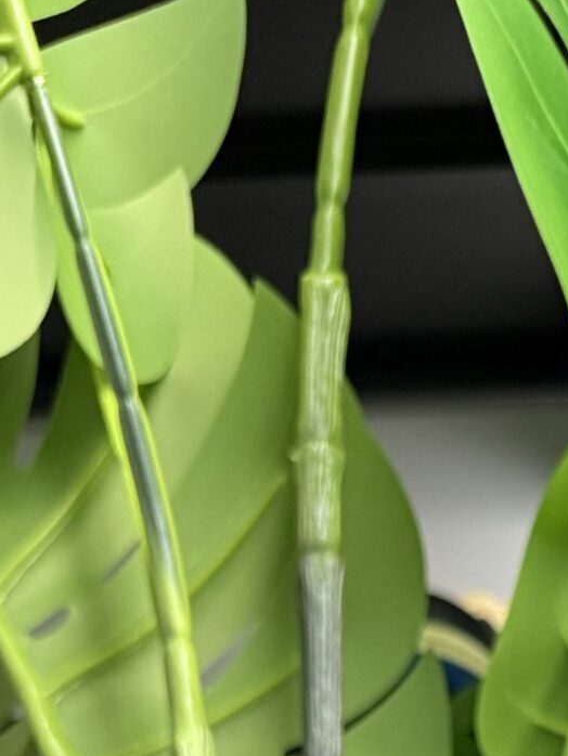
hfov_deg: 16.3
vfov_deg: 17.7
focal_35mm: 88
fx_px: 1924
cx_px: 642
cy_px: 1384
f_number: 1.78
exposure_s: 1/50
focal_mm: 6.76
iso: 320
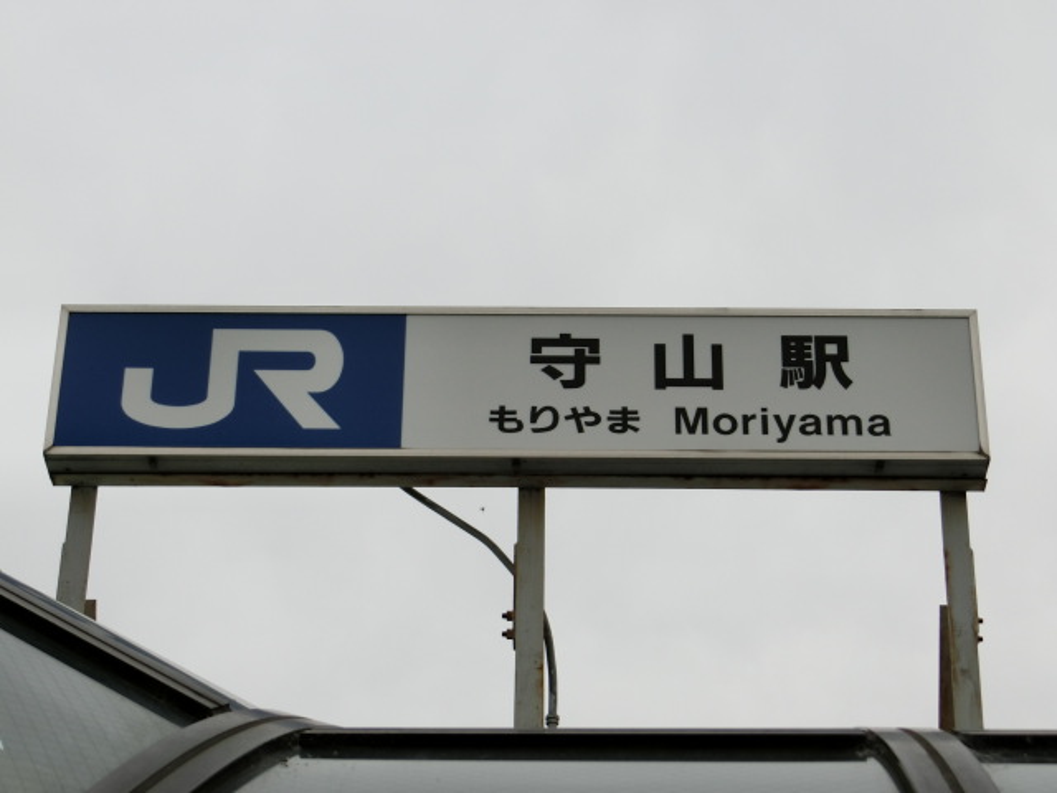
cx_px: 528
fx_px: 2840
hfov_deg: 21.1
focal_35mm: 93
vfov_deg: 15.9
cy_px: 396
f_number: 5.6
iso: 100
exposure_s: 1/125
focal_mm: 16.5
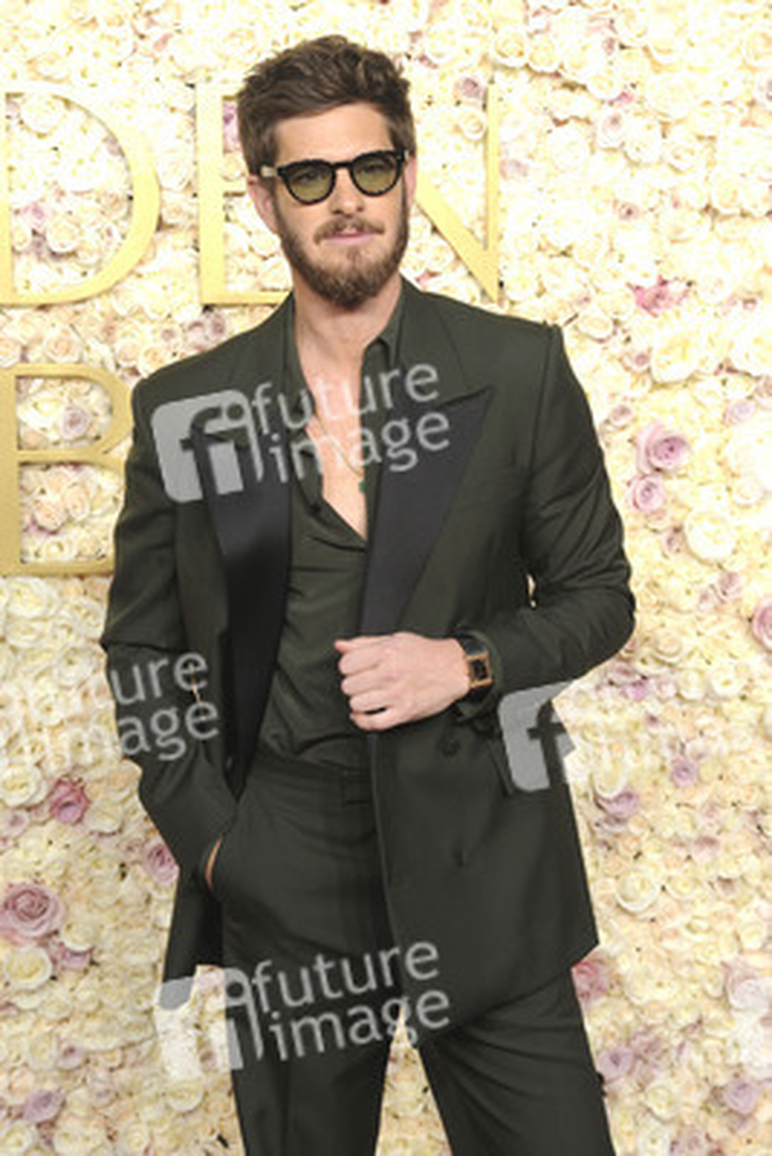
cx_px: 386
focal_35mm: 95
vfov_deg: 21.5
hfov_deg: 14.4
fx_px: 3053
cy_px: 578
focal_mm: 95
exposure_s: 1/250
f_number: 11
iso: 1000
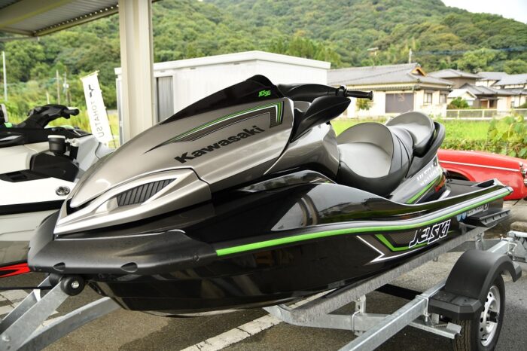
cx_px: 264
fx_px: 483
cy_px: 176
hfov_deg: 57.2
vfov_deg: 39.9
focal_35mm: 33
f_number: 2.8
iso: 100
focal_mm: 22
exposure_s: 1/40
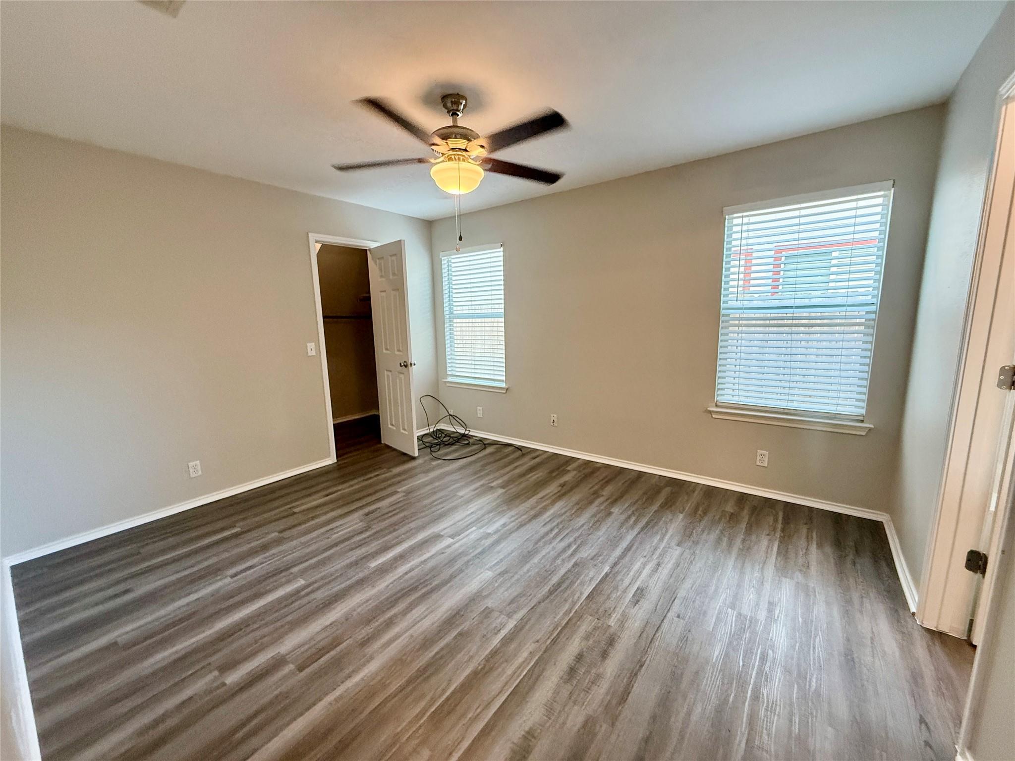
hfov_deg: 102.1
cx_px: 508
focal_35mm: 14
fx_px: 411
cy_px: 380
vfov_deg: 85.7
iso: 640
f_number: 2.2
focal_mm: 2.22
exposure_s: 1/120
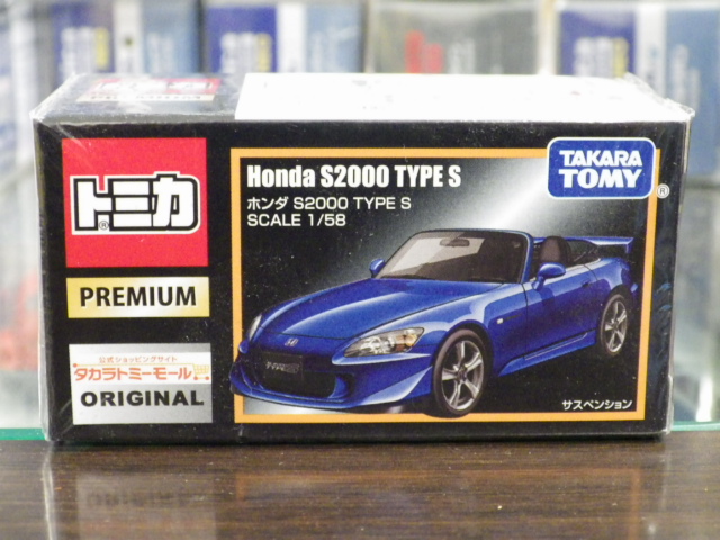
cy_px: 270
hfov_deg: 27.4
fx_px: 1477
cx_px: 360
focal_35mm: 71
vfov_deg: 20.7
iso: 1600
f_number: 4.2
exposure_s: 1/20
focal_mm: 12.8
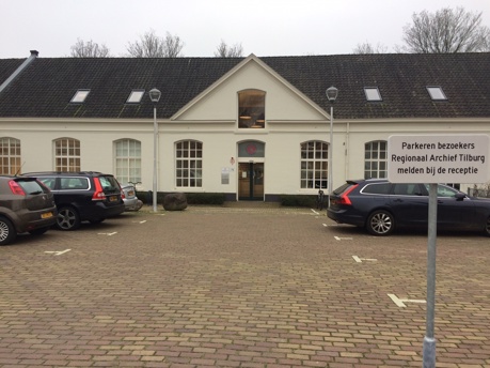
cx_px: 245
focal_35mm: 29
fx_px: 410
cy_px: 184
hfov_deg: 61.7
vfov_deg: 48.2
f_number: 2.2
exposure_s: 1/100
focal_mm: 4.15
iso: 40
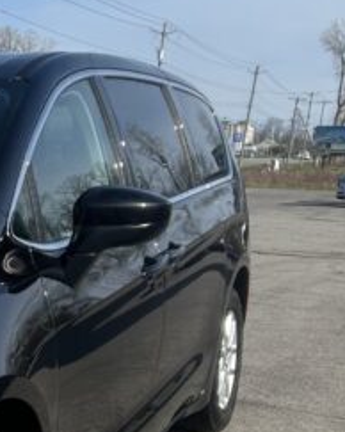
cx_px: -295
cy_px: 316
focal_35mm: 107
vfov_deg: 17.9
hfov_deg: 12.9
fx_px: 1367
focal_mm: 5.7
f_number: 1.5
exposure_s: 1/3257
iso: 50
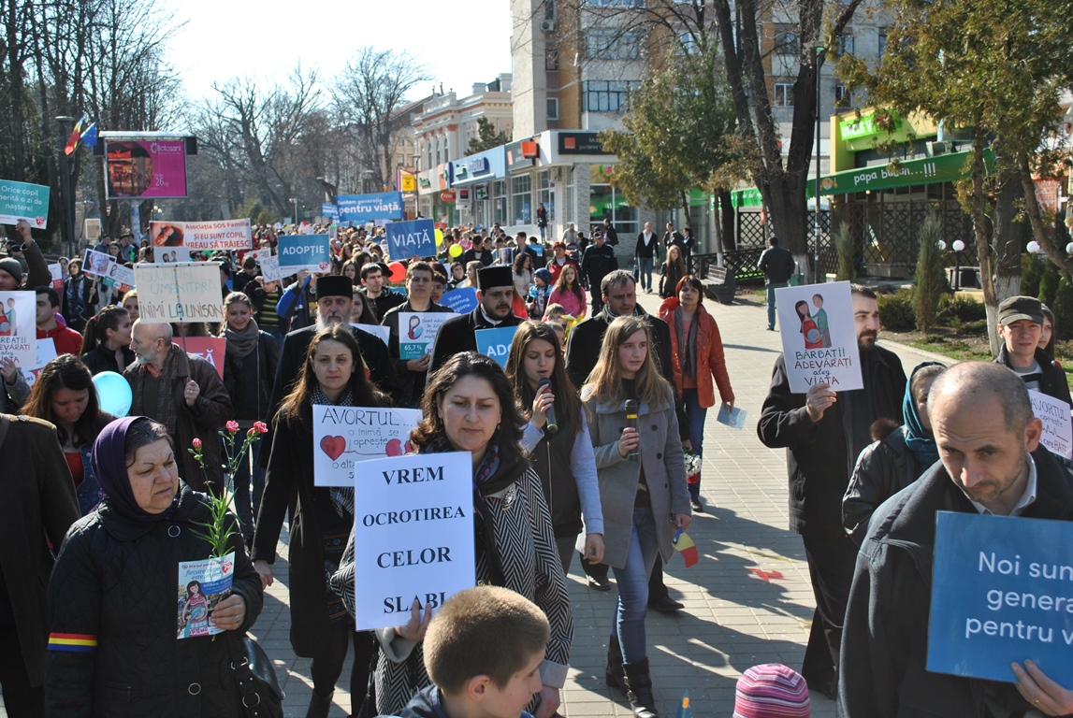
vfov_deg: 34.3
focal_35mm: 39
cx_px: 536
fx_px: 1164
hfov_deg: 49.5
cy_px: 359
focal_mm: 26
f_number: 7.1
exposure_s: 1/200
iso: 100
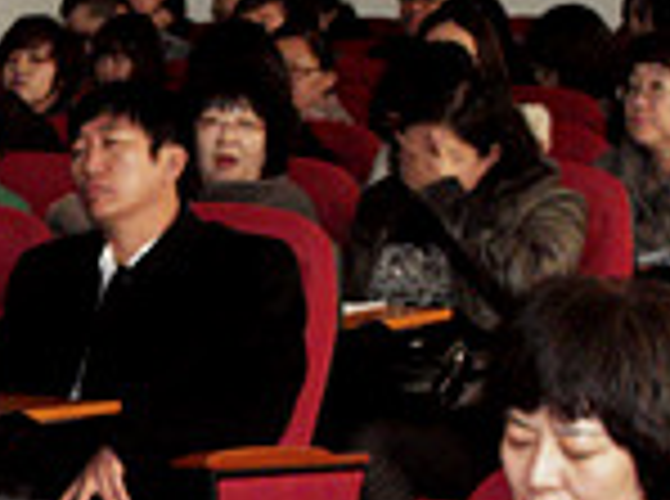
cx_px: -378
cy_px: 471
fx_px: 4093
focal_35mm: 212
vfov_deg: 7.0
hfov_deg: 9.1
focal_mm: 10.5
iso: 320
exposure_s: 1/60
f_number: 3.7
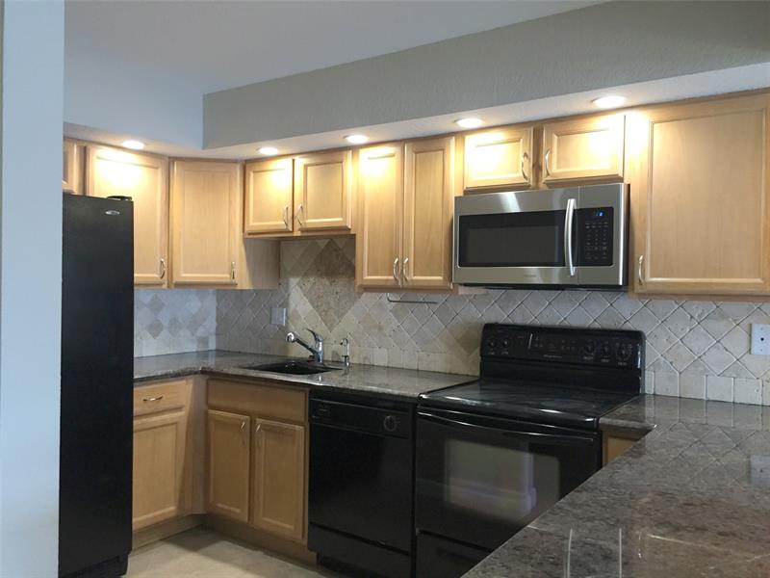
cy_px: 289
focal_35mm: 29
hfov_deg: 61.7
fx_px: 645
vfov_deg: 48.2
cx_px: 385
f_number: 2.2
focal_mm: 4.15
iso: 125
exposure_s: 1/30
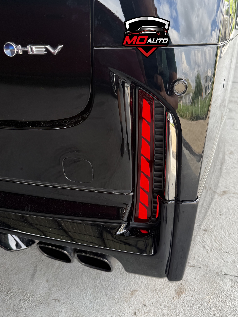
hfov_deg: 49.7
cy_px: 154
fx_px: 257
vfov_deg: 63.4
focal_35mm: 28
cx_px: 128
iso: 80
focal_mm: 6.76
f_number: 1.78
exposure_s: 1/348
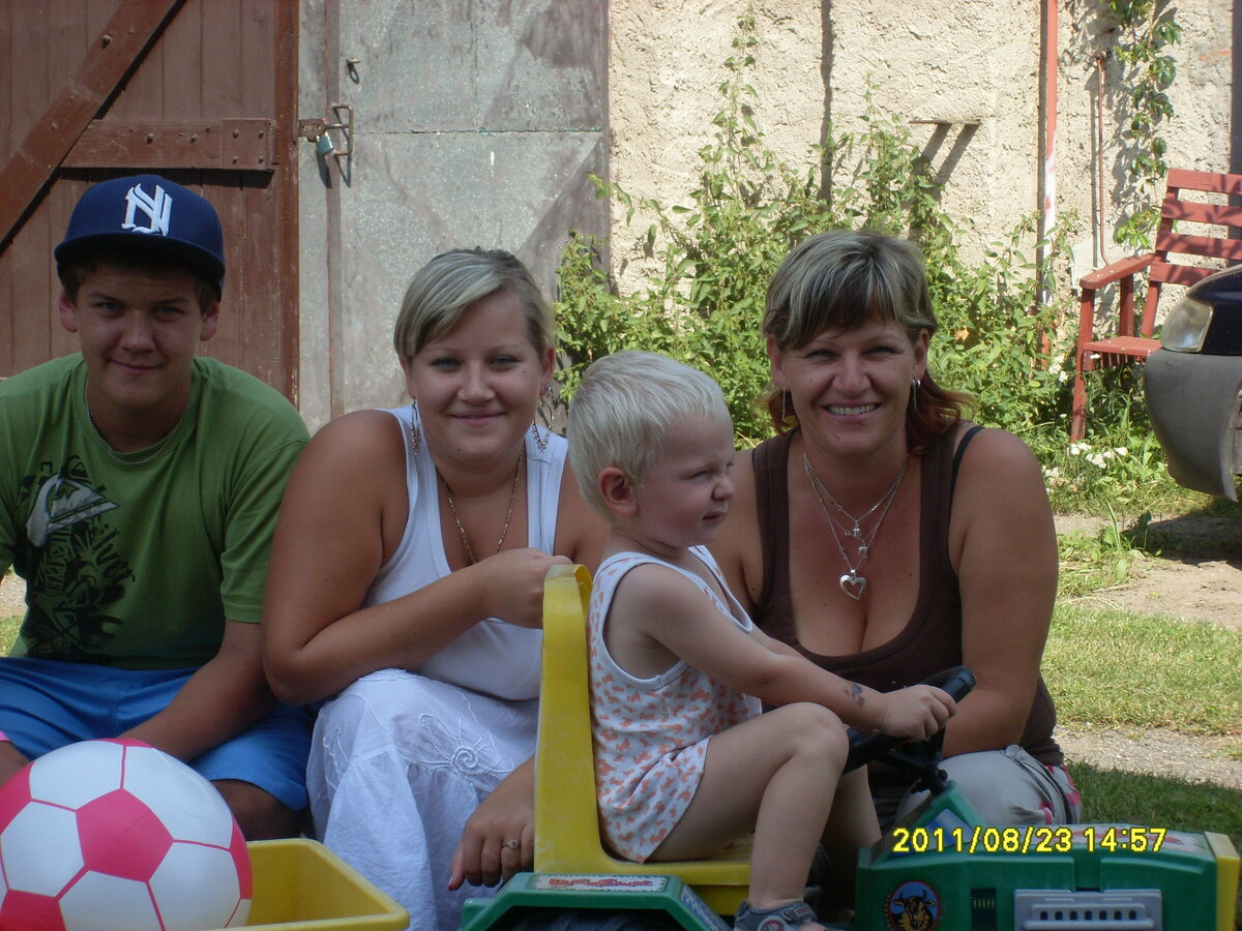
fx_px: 3696
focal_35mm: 103
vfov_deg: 14.4
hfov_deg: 19.1
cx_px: 621
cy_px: 466
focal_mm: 17.1
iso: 80
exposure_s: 1/250
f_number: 5.2
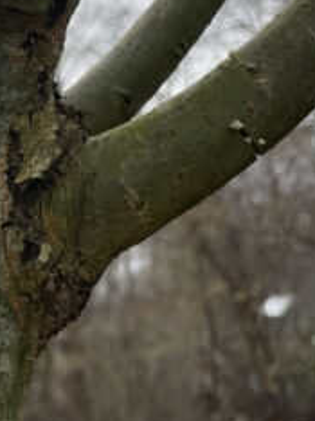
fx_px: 1386
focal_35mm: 114
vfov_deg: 17.0
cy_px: 43
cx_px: -149
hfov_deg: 12.4
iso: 32
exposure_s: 1/1742
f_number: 1.6
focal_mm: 4.2
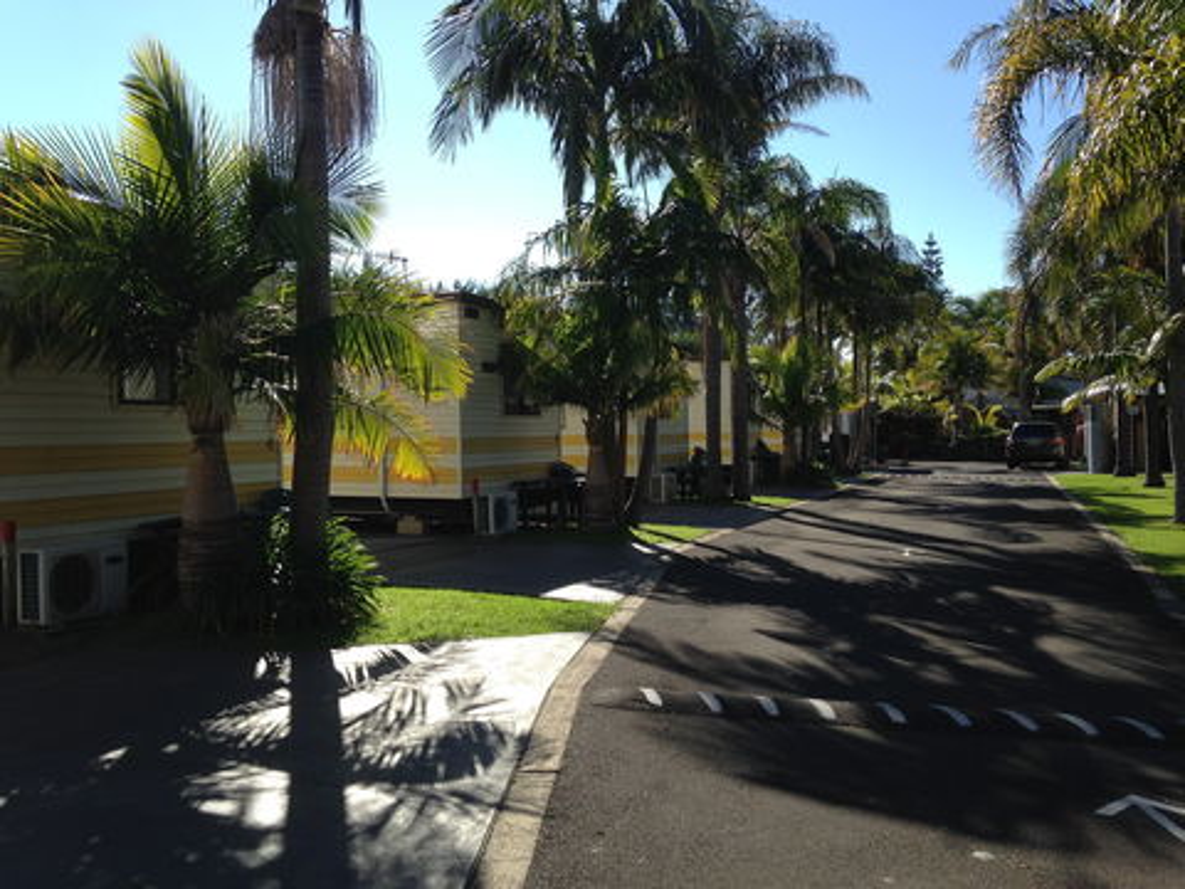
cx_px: 592
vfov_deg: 42.9
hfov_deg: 55.4
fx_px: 1130
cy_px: 444
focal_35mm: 33
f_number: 2.4
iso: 50
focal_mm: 4.12
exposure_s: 1/1106
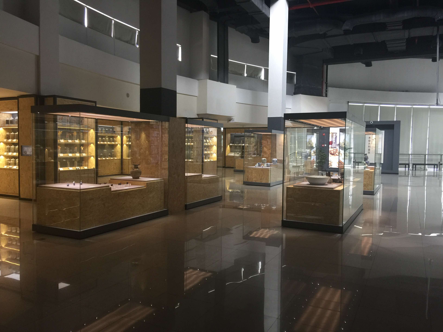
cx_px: 222
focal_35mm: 29
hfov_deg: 61.7
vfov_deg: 48.2
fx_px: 371
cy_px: 166
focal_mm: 4.15
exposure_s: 1/17
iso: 64
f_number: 2.2
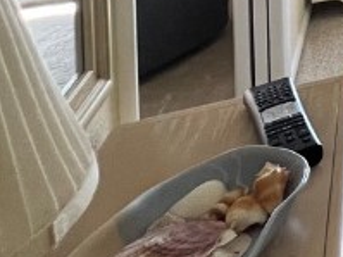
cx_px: 769
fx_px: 663
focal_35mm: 67
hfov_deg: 16.5
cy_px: -274
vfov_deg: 16.2
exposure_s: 1/120
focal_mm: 1.57
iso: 160
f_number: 1.8
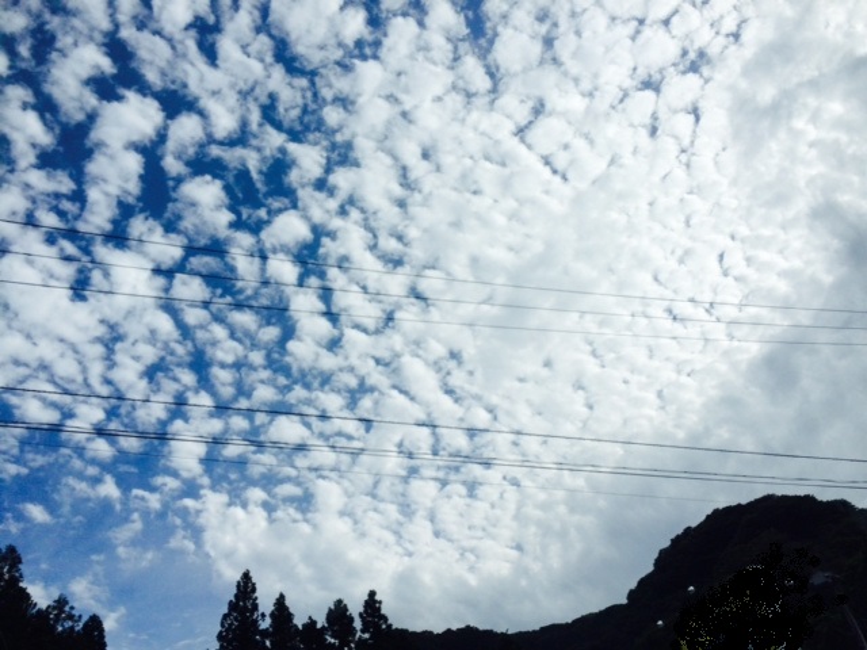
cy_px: 325
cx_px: 434
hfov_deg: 60.0
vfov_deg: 46.8
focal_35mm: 30
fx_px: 751
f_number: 2.2
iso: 32
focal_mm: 4.12
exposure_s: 1/5128
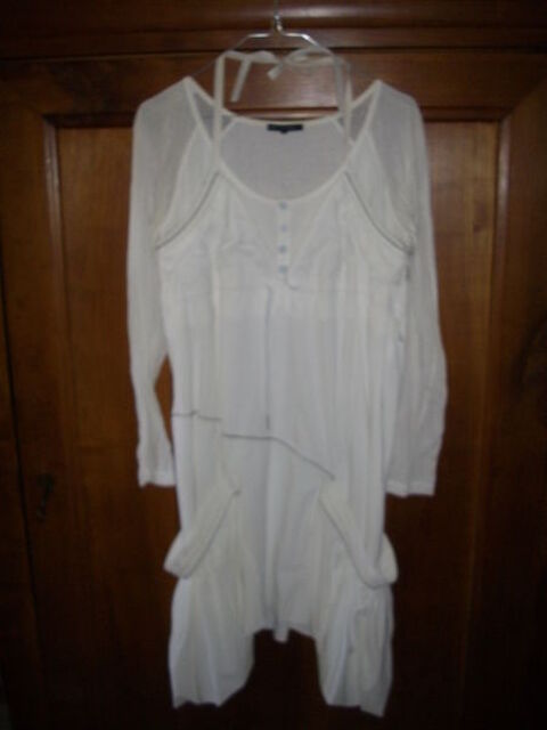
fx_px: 780
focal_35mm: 37
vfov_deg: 50.1
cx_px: 274
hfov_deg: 38.7
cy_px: 365
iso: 200
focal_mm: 6.2
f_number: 2.8
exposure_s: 1/50
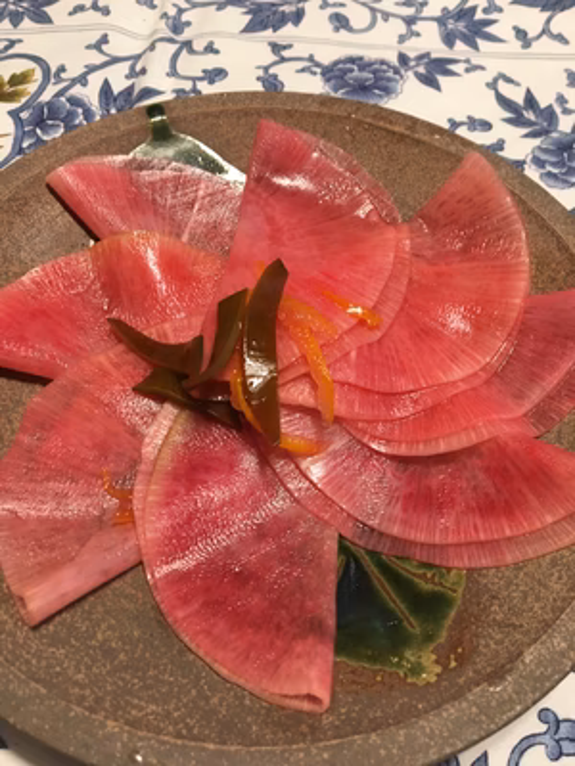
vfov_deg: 61.7
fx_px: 642
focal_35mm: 29
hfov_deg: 48.2
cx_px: 288
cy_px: 383
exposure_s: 1/30
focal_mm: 4.15
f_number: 2.2
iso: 100
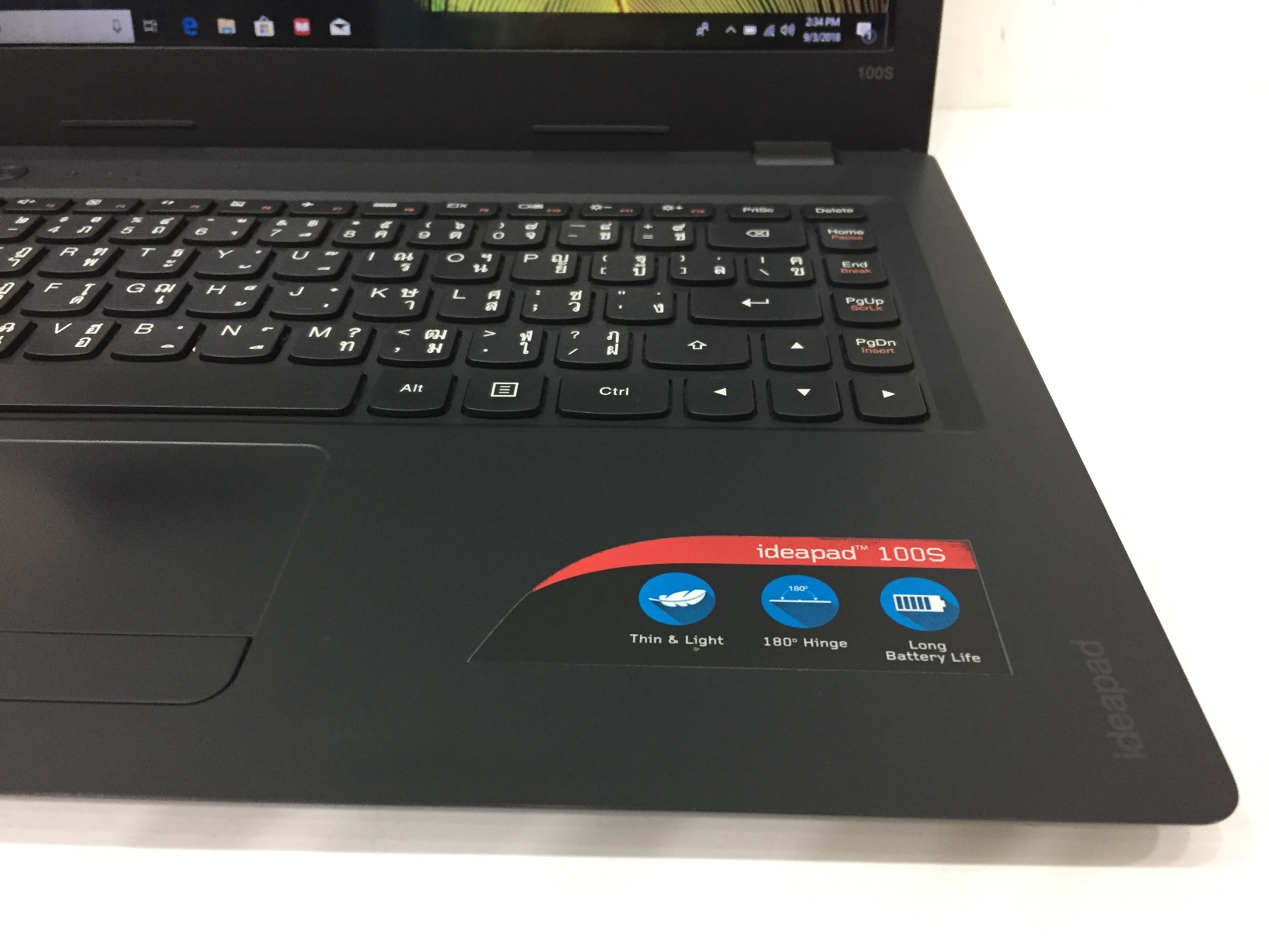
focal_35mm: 29
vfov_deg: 48.2
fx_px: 1063
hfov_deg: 61.7
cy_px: 476
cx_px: 634
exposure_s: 1/33
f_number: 2.2
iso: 200
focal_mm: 4.15
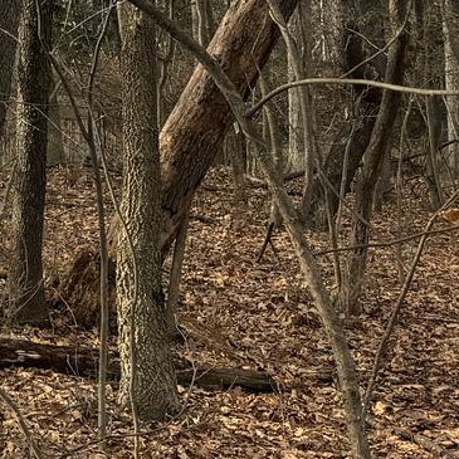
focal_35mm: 119
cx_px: -734
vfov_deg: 14.4
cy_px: -16
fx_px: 1785
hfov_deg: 11.4
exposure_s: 1/925
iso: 80
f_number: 1.78
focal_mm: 6.76
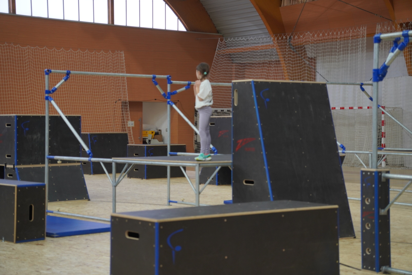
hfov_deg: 27.0
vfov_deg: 18.2
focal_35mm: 75
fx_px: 859
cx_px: 206
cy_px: 138
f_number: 3.2
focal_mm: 50
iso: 500
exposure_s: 1/200
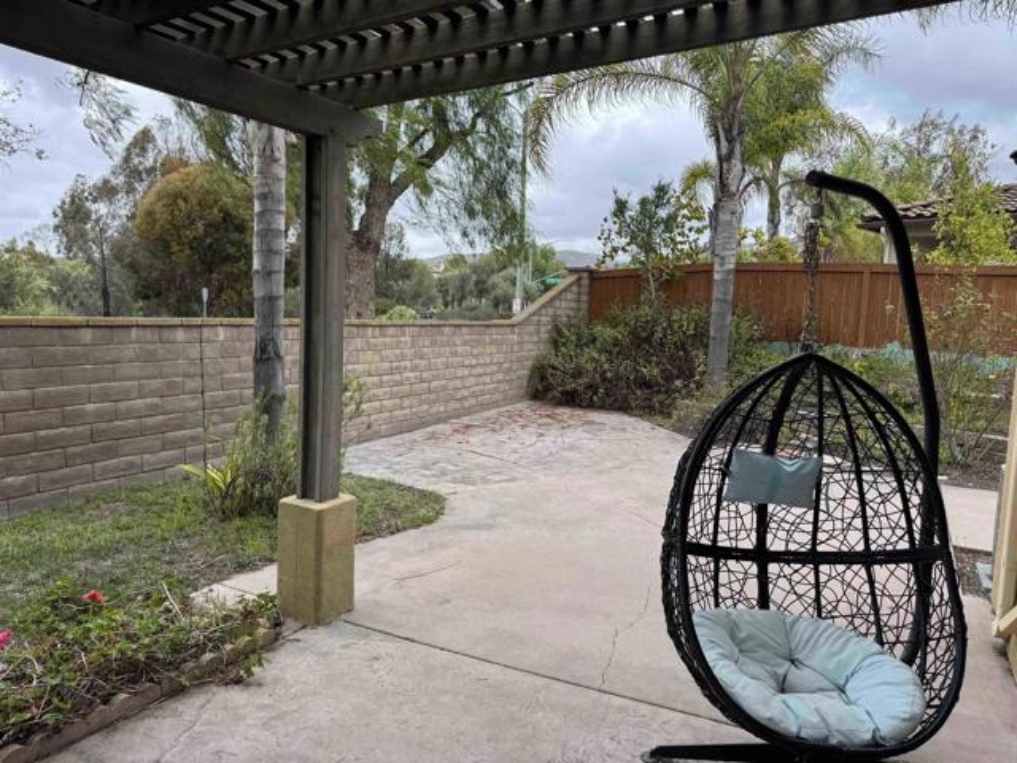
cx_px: 508
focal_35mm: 24
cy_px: 382
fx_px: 705
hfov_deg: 71.6
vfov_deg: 56.8
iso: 80
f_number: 1.78
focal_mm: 6.76
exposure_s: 1/1076
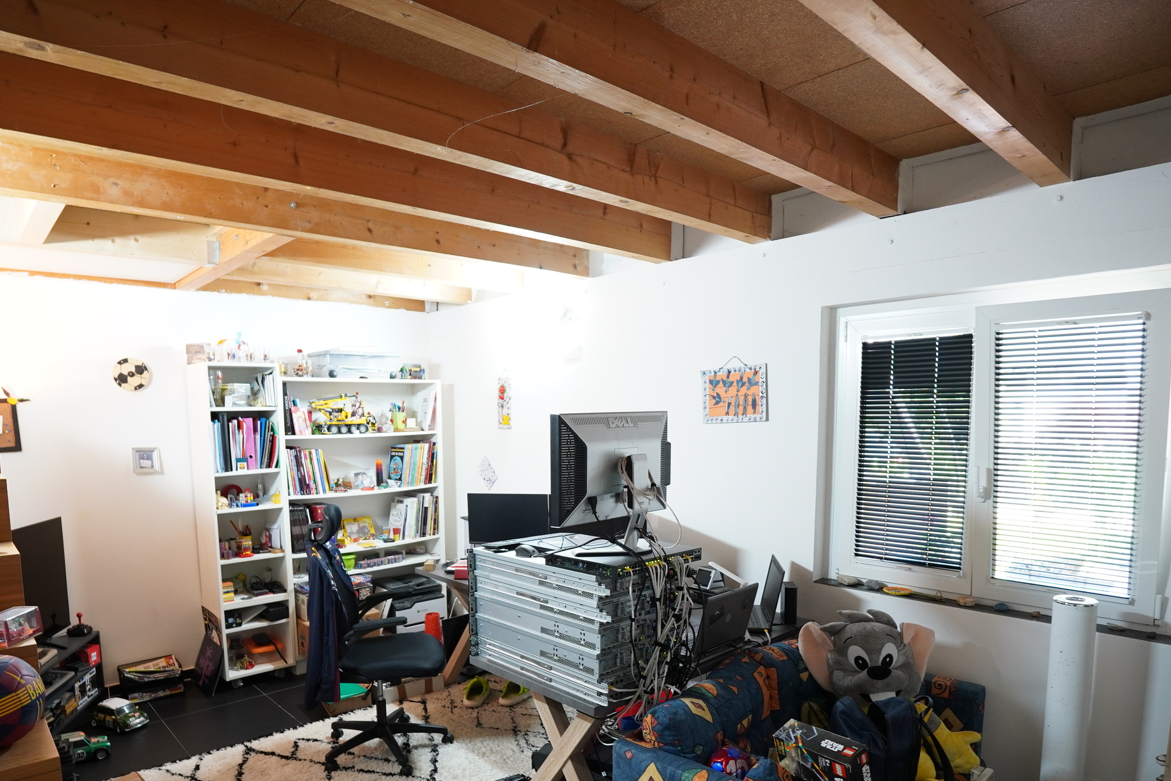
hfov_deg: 81.0
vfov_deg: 58.5
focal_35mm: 21
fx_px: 683
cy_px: 501
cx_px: 536
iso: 640
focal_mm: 10
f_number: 2.8
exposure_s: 1/30
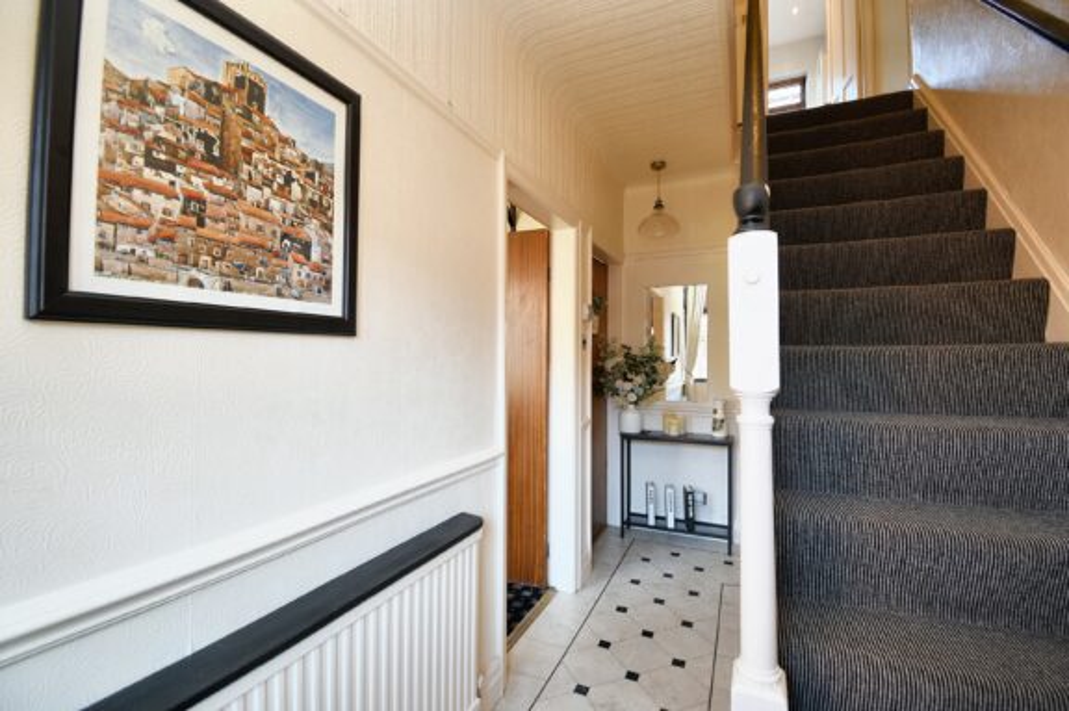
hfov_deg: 100.4
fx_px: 445
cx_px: 534
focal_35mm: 15
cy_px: 356
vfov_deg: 77.2
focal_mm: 10
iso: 100
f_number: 4.5
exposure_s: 1/5
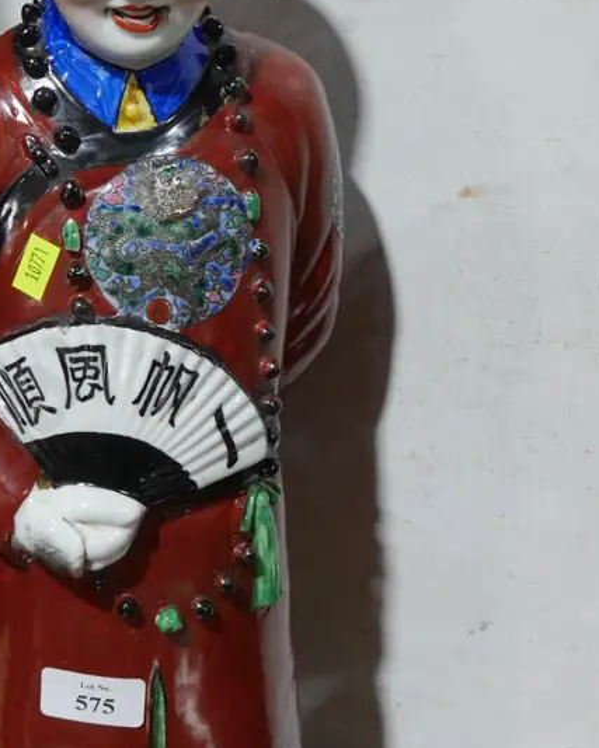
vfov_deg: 25.4
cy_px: 328
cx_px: 90
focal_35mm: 75
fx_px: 1661
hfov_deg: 20.1
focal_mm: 20
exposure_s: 1/60
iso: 500
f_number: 4.4
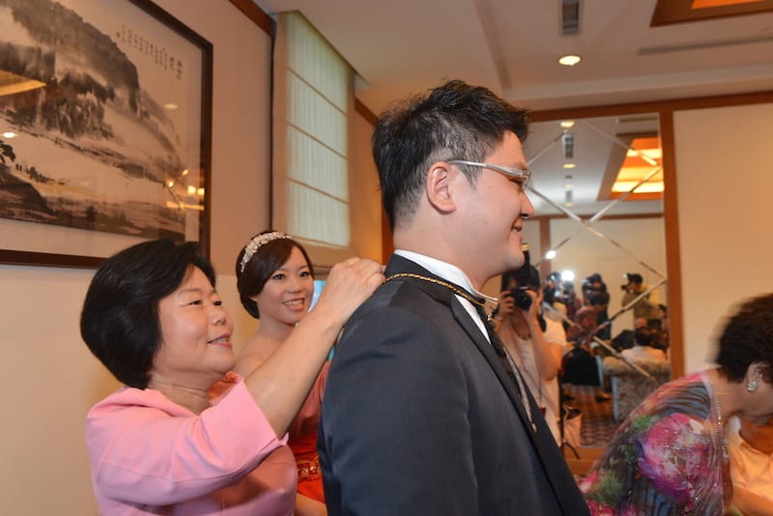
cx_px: 386
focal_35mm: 29
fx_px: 623
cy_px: 258
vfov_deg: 45.0
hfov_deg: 63.6
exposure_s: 1/30
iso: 400
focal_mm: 29
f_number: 6.3
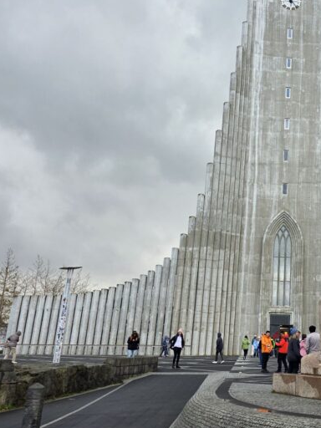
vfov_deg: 40.9
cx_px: 303
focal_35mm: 46
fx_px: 569
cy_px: 158
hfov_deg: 29.8
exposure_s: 1/180
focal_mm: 6.3
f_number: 1.7
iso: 32
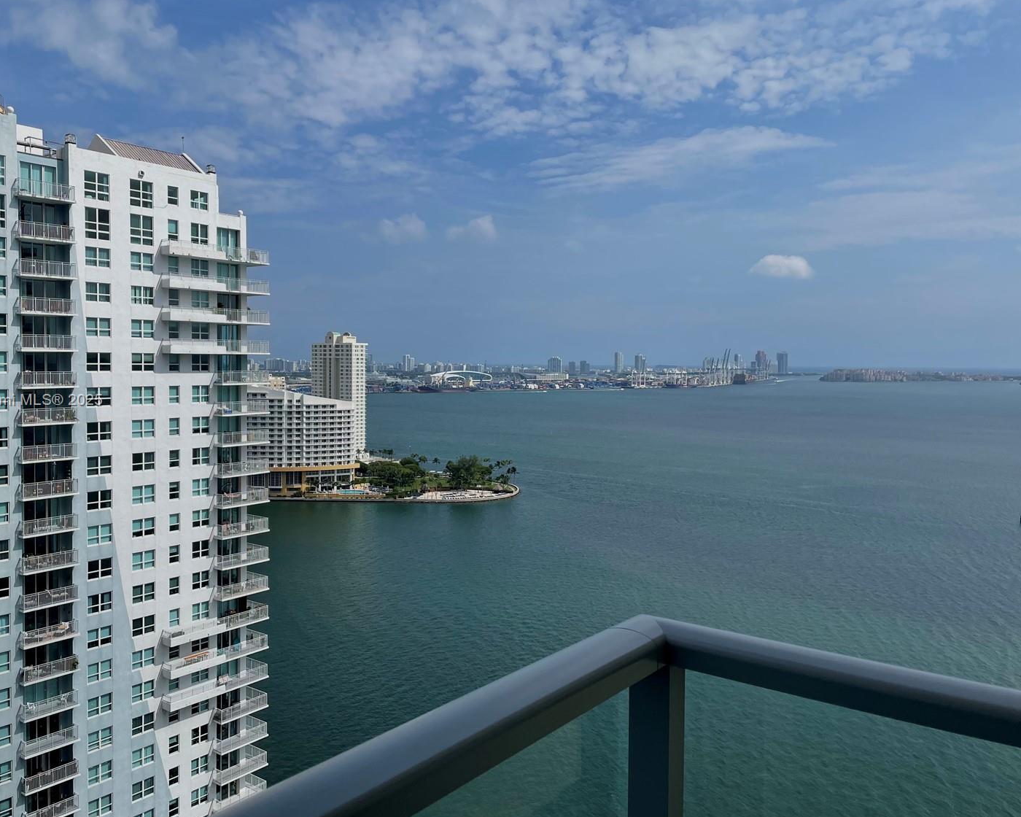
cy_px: 401
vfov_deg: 50.0
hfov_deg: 60.3
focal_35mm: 29
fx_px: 876
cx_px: 453
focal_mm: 4.2
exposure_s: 1/6897
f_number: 1.6
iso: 32
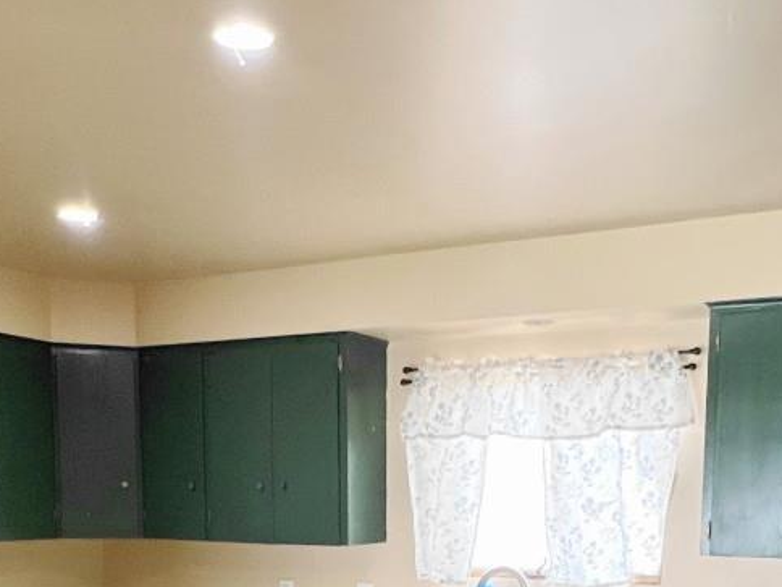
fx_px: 971
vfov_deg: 30.0
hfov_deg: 43.8
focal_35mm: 43
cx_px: 428
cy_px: 655
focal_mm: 1.57
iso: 400
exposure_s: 1/60
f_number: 1.8
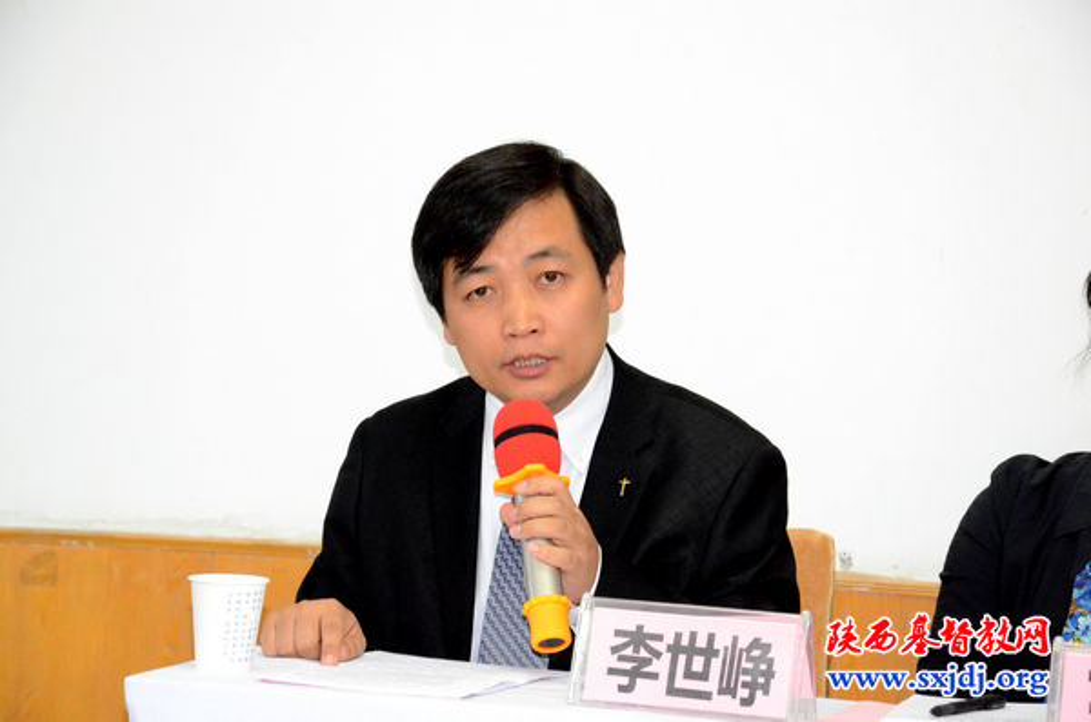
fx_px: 3855
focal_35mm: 128
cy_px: 361
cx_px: 546
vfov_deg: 10.7
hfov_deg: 16.1
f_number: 7.1
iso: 6400
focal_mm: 85
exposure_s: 1/60
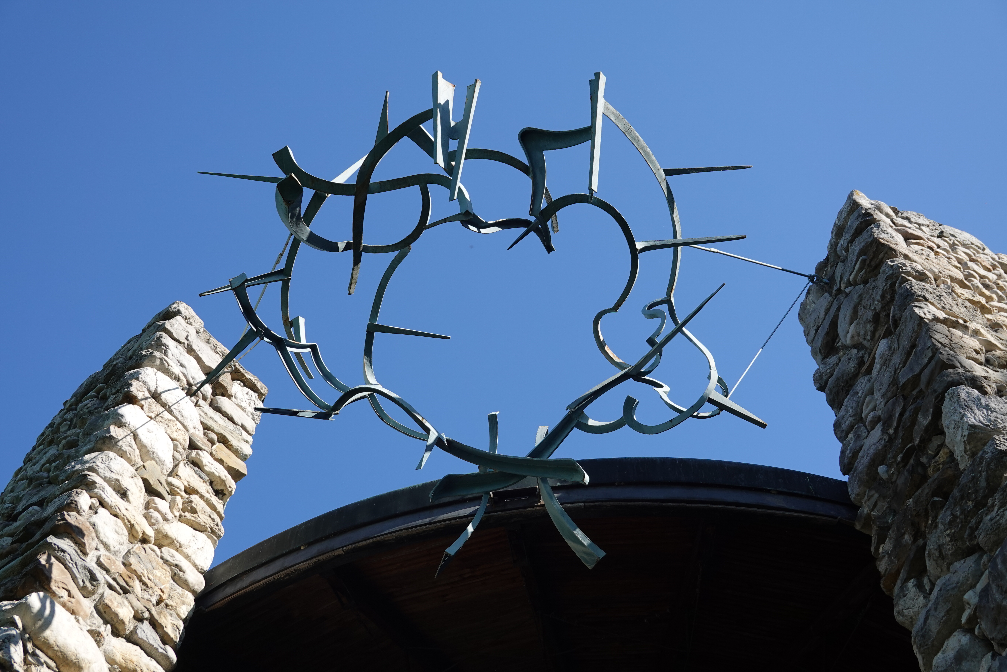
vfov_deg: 25.1
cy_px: 336
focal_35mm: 54
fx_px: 1510
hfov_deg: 36.9
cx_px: 504
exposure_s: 1/400
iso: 100
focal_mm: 19.84
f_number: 4
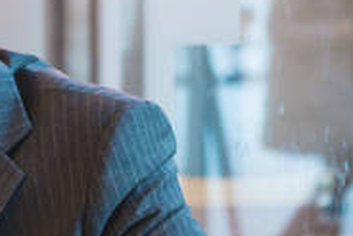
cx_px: -6
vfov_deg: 11.3
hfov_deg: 16.4
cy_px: 107
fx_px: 1197
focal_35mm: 122
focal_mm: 50
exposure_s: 1/250
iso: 1250
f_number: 2.8
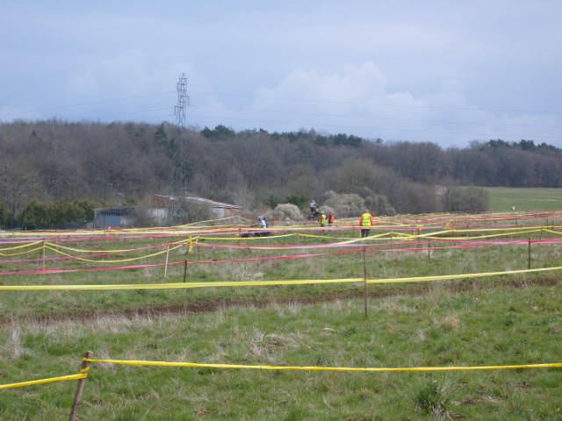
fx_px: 1705
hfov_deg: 18.7
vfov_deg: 14.1
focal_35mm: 105
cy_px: 210
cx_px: 281
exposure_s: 1/500
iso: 80
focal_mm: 22.2
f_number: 5.1
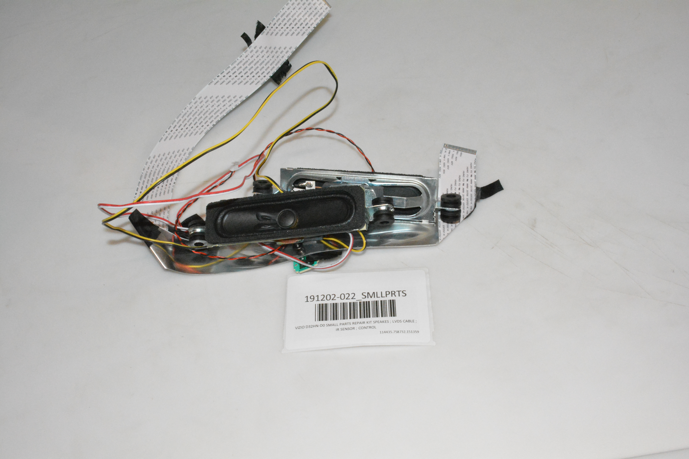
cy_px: 230
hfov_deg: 51.3
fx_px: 718
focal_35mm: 38
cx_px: 344
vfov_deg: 35.5
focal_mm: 25
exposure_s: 1/200
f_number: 25
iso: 6400
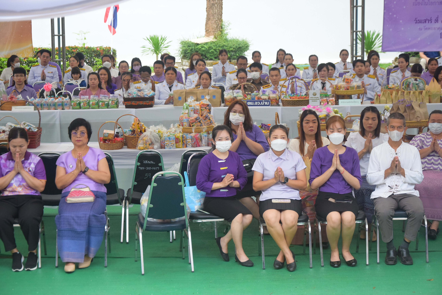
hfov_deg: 23.4
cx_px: 221
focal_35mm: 87
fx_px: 1068
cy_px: 148
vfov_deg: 15.7
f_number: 5.6
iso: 2000
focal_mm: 58
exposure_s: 1/500
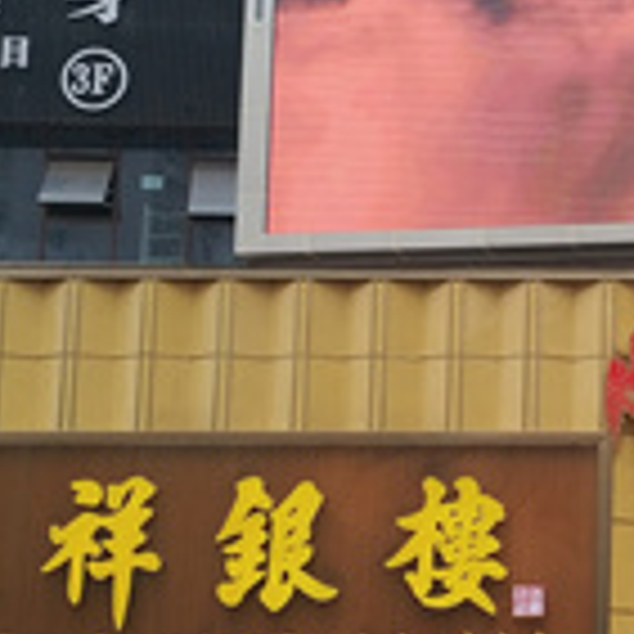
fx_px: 2487
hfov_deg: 14.1
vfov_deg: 14.5
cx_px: 733
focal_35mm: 120
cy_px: 459
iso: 100
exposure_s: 1/562
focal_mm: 4.5
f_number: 2
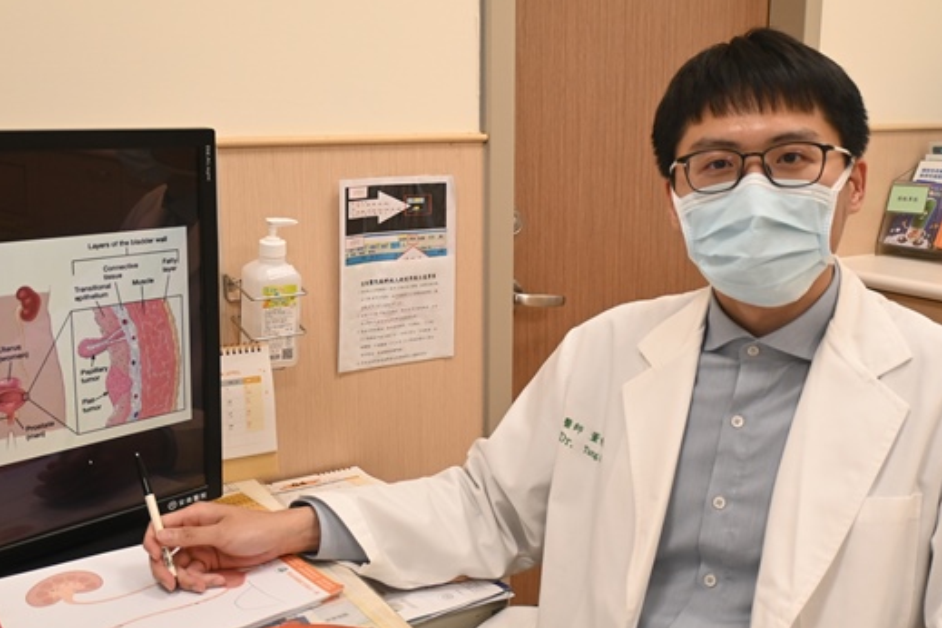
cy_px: 295
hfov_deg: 50.8
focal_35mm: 38
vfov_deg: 35.1
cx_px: 490
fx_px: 992
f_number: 3.8
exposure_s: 1/125
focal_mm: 20.5
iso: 900
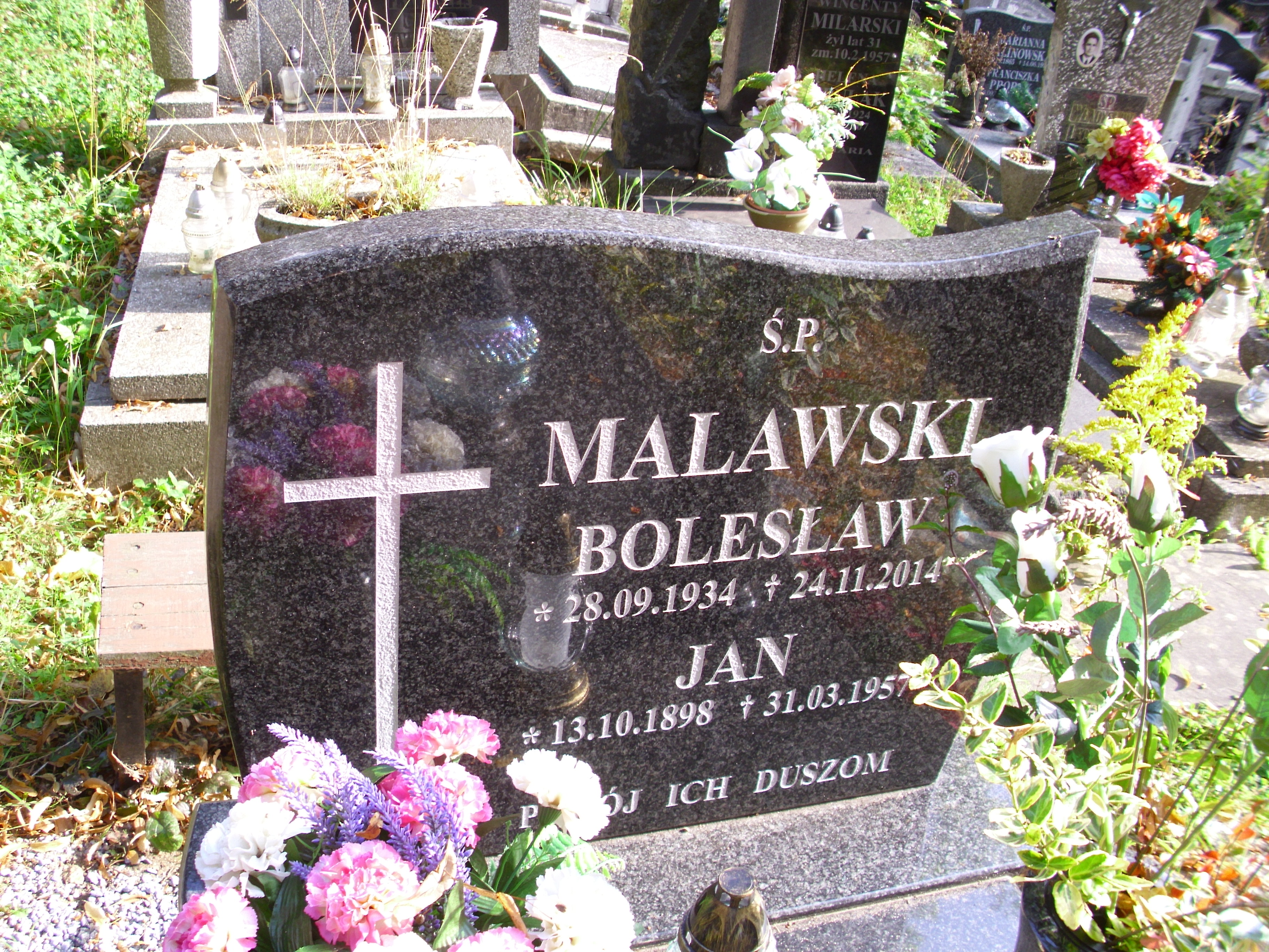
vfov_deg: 40.7
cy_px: 476
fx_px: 1283
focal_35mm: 35
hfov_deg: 52.6
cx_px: 634
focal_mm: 6.2
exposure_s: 1/60
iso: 50
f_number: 3
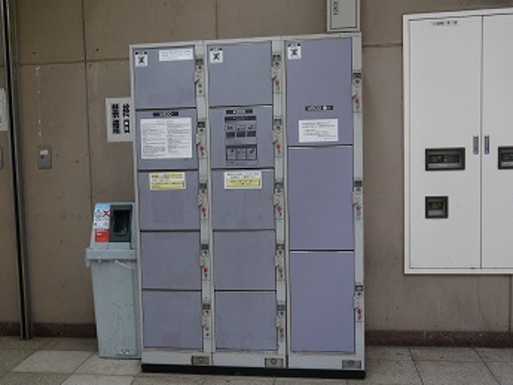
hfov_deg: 42.8
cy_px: 201
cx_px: 219
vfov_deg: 32.9
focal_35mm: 44
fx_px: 652
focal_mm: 19
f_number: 4.1
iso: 250
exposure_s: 1/60
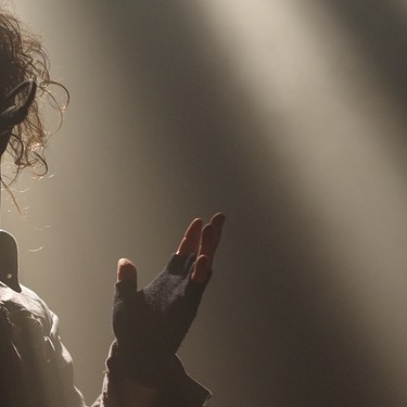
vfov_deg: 11.4
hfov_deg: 11.3
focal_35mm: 153
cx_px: 12
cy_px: 242
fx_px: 2035
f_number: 2.5
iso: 1600
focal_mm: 50
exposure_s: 1/1000
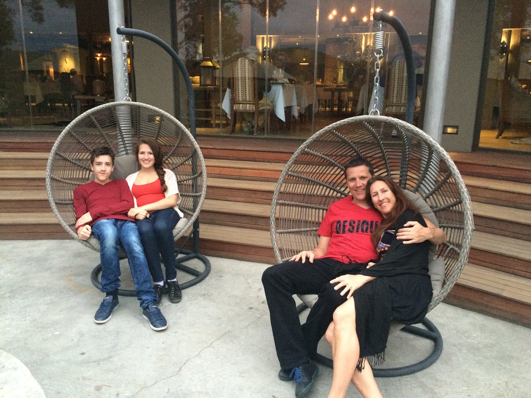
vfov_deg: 48.2
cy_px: 199
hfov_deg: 61.7
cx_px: 266
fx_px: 445
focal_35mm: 29
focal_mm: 4.15
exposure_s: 1/24
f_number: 2.2
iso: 320
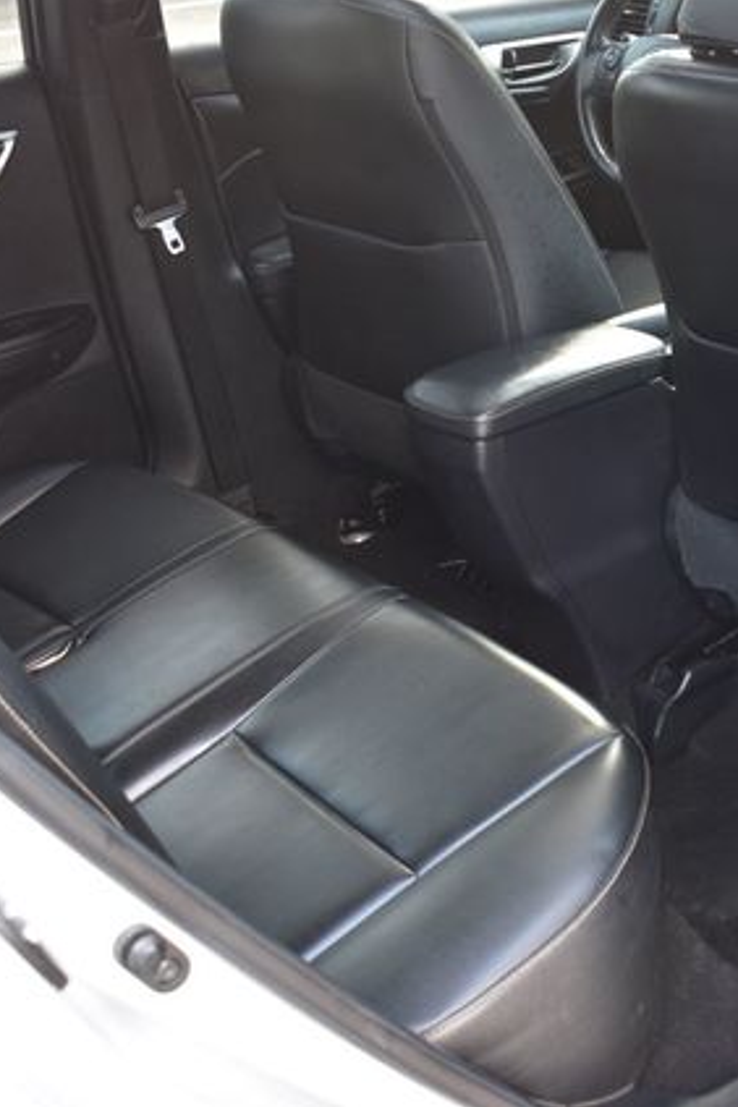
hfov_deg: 23.3
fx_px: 1745
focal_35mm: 57
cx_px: 654
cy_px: 552
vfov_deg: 35.2
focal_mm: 25
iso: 400
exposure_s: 1/15
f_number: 6.3
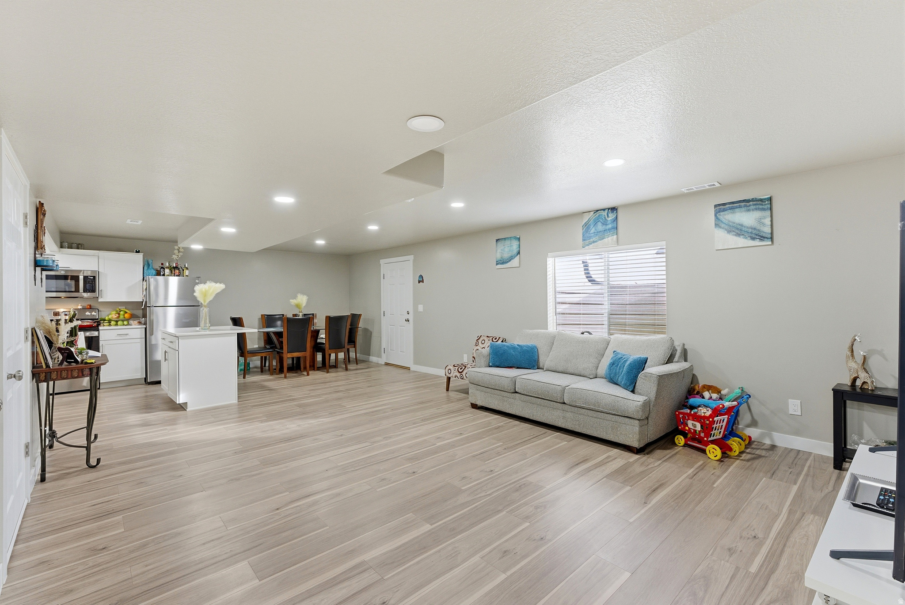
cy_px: 302
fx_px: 397
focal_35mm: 16
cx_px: 452
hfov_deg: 97.4
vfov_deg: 74.5
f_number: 8
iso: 640
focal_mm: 15.8
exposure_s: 1/160
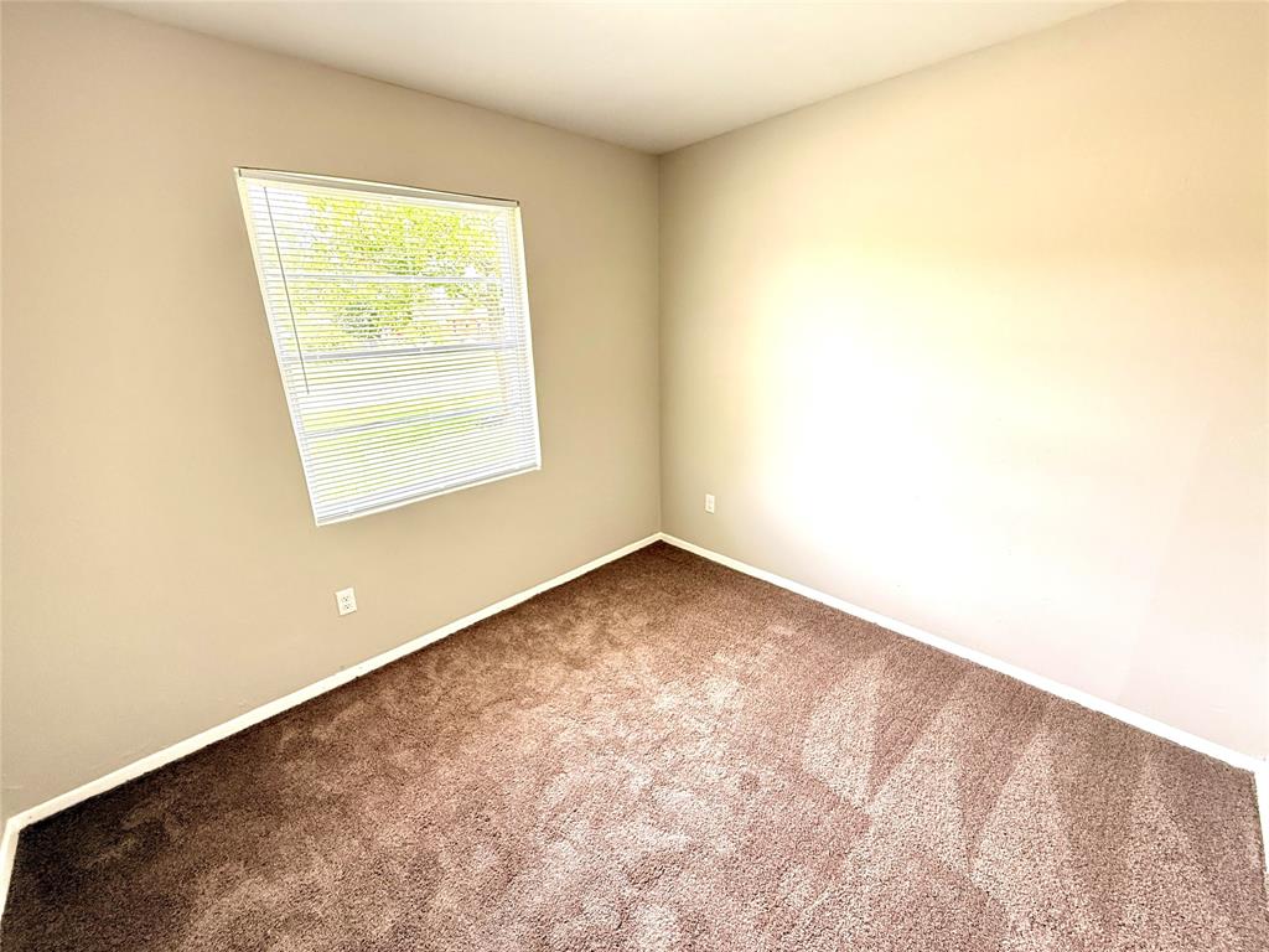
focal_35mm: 14
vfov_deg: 85.7
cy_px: 476
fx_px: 513
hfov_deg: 102.1
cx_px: 634
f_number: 2.2
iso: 250
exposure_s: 1/99
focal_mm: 2.22
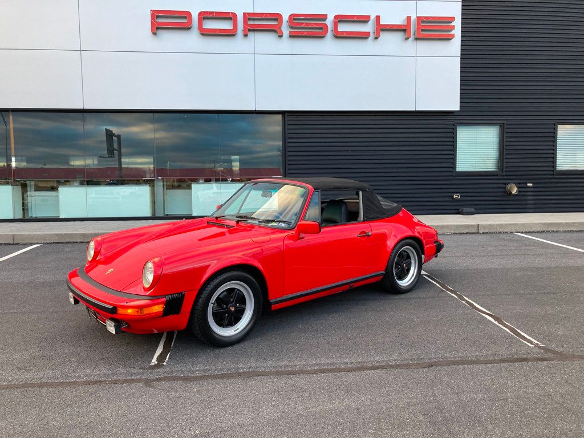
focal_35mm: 28
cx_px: 292
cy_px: 219
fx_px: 472
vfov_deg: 49.7
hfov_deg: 63.4
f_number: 1.8
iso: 50
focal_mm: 3.99
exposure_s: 1/121
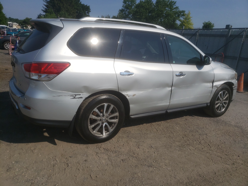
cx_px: 124
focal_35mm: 26
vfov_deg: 53.1
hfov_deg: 67.3
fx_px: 186
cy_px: 93
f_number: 1.5
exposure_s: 1/10000
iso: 50
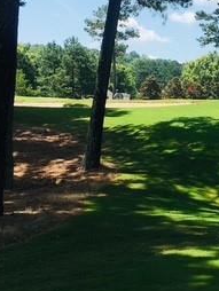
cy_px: 124
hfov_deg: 19.3
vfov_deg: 26.6
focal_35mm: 73
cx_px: 243
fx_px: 615
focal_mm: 4.15
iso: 25
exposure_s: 1/1183
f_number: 2.2
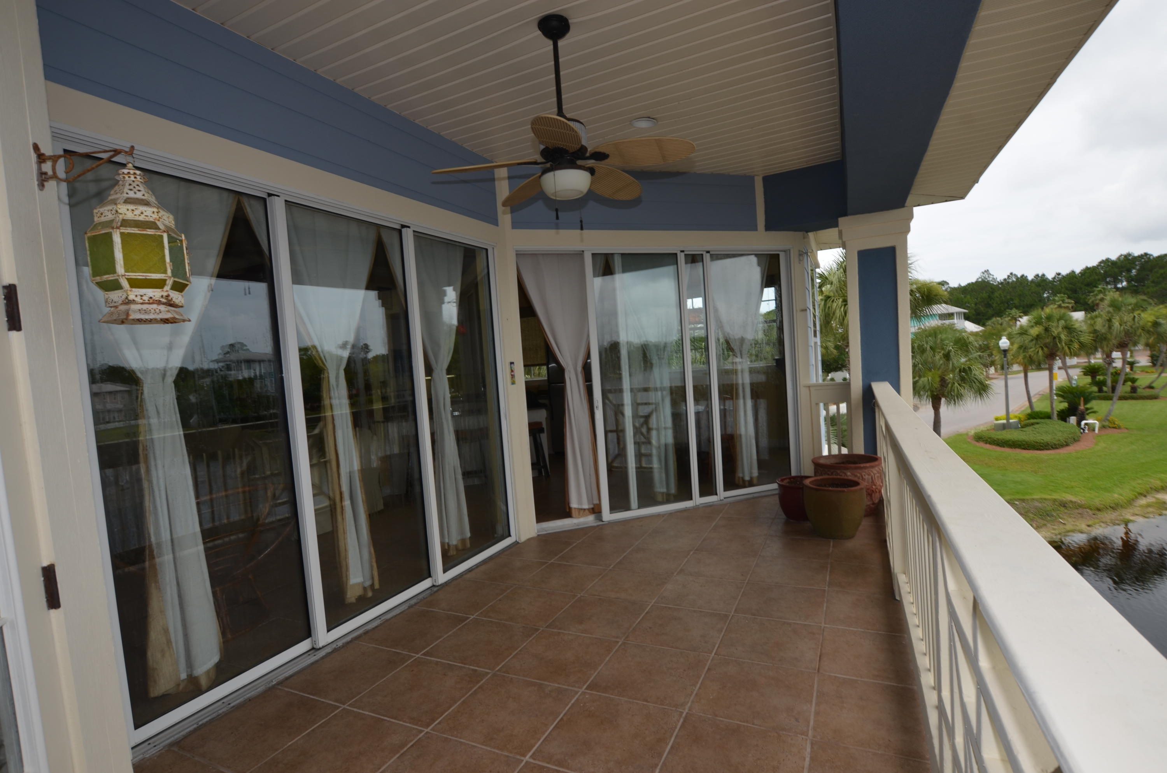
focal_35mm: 17
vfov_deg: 69.4
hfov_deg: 92.6
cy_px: 386
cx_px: 584
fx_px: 558
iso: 100
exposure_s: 1/200
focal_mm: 11.5
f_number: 7.1
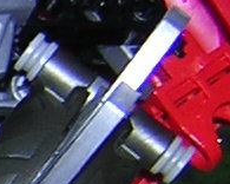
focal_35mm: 288
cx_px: -506
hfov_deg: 6.1
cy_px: 348
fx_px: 1960
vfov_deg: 5.3
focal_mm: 4.7
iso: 100
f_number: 2.6
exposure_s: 1/60.1
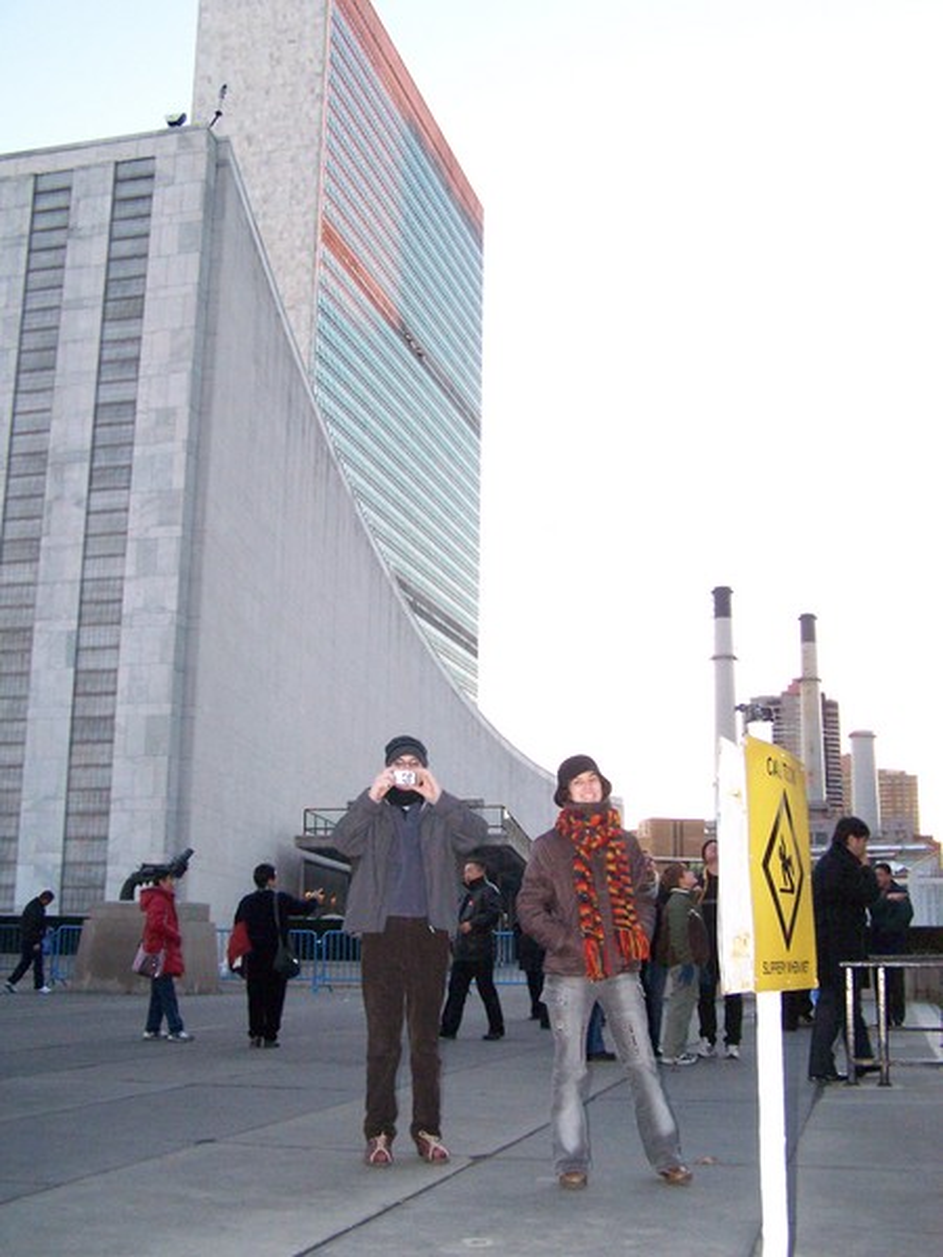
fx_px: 1380
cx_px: 472
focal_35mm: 38
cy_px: 628
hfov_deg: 37.7
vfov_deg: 49.0
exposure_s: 1/100
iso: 400
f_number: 2.8
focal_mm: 6.3
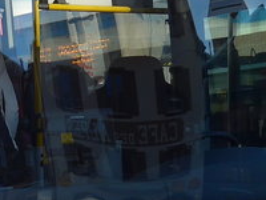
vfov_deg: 7.3
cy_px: 68
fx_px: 1568
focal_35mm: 204
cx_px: 3
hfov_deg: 9.6
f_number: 2.8
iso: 80
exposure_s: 1/500
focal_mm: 7
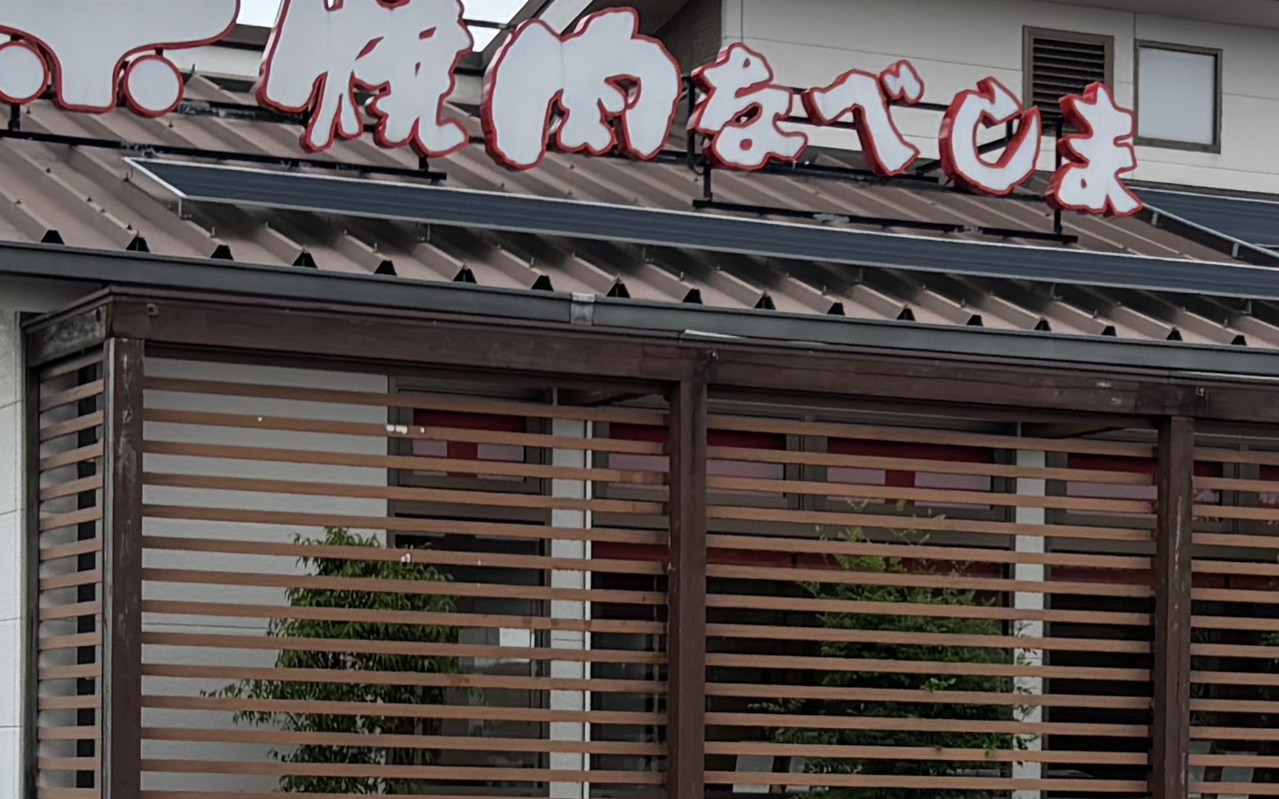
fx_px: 4009
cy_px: 936
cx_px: 1064
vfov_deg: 11.2
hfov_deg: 17.9
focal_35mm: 115
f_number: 1.6
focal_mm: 5.96
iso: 50
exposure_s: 1/3021
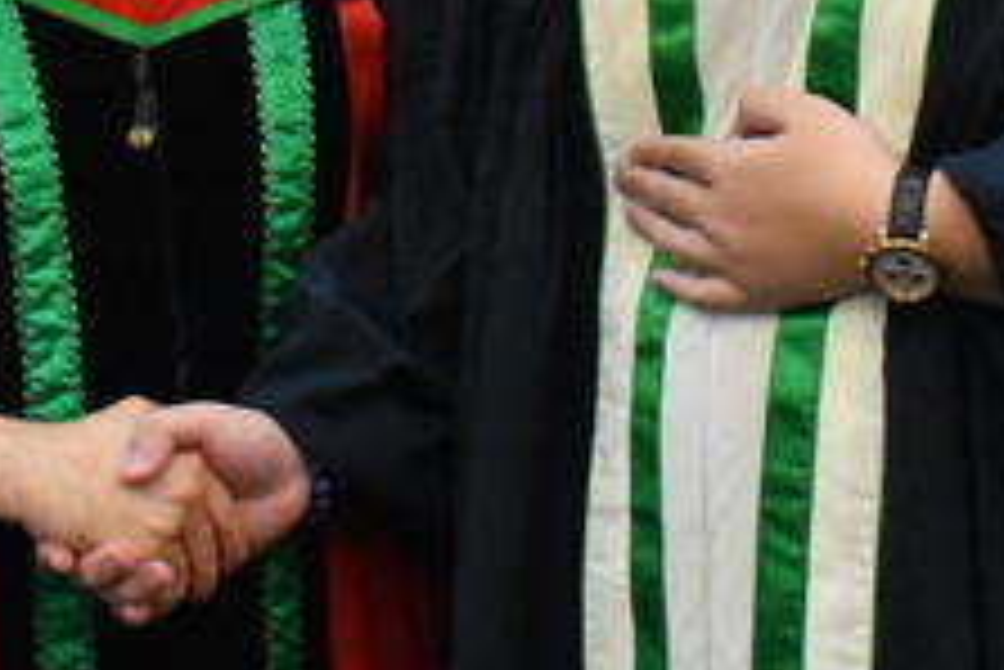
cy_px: -110
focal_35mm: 160
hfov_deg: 12.8
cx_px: 666
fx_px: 4465
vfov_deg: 8.5
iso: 10000
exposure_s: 1/200
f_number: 7.1
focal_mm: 34
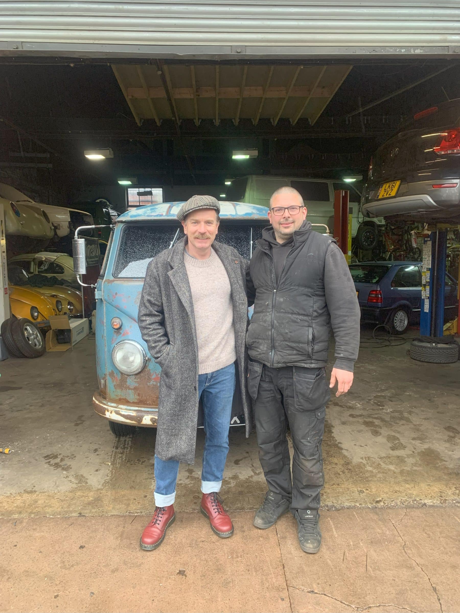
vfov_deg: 67.3
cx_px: 230
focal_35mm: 26
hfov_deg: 53.1
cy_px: 306
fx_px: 461
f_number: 1.8
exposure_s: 1/121
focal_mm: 4.25
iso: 80
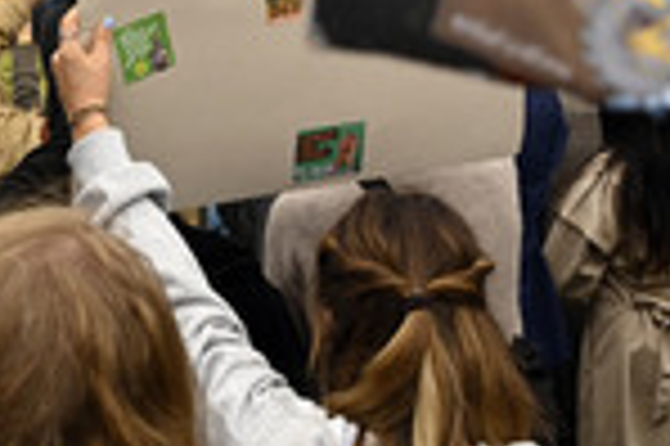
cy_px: -216
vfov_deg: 13.3
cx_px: 74
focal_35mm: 97
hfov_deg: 20.6
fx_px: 1803
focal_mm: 32
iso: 1250
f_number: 6.3
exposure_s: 1/1250
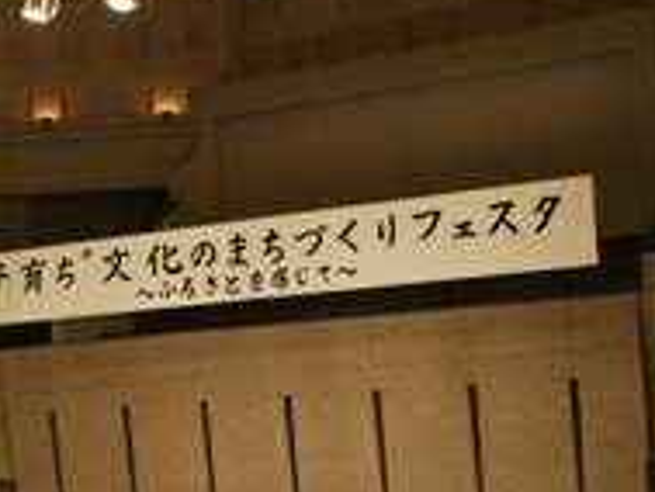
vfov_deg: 19.2
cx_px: 52
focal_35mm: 75
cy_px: 464
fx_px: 1420
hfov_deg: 25.1
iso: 400
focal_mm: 22
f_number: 5.6
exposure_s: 1/20
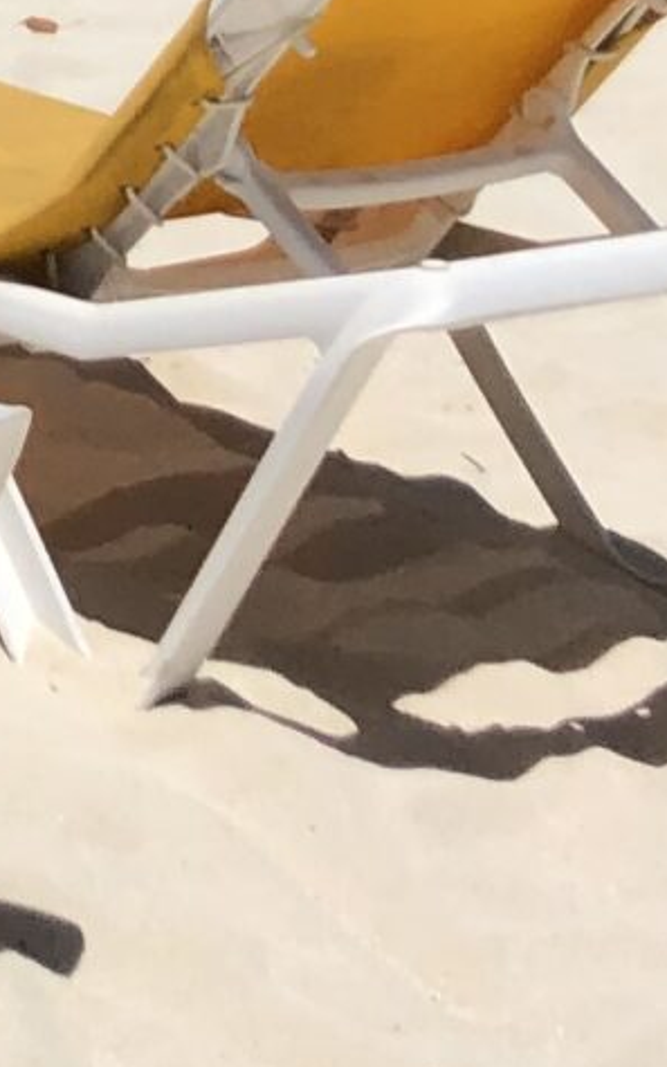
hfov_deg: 7.1
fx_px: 4652
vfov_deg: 12.0
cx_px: -1464
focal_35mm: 160
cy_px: -847
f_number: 1.8
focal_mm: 4
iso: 25
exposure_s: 1/6944
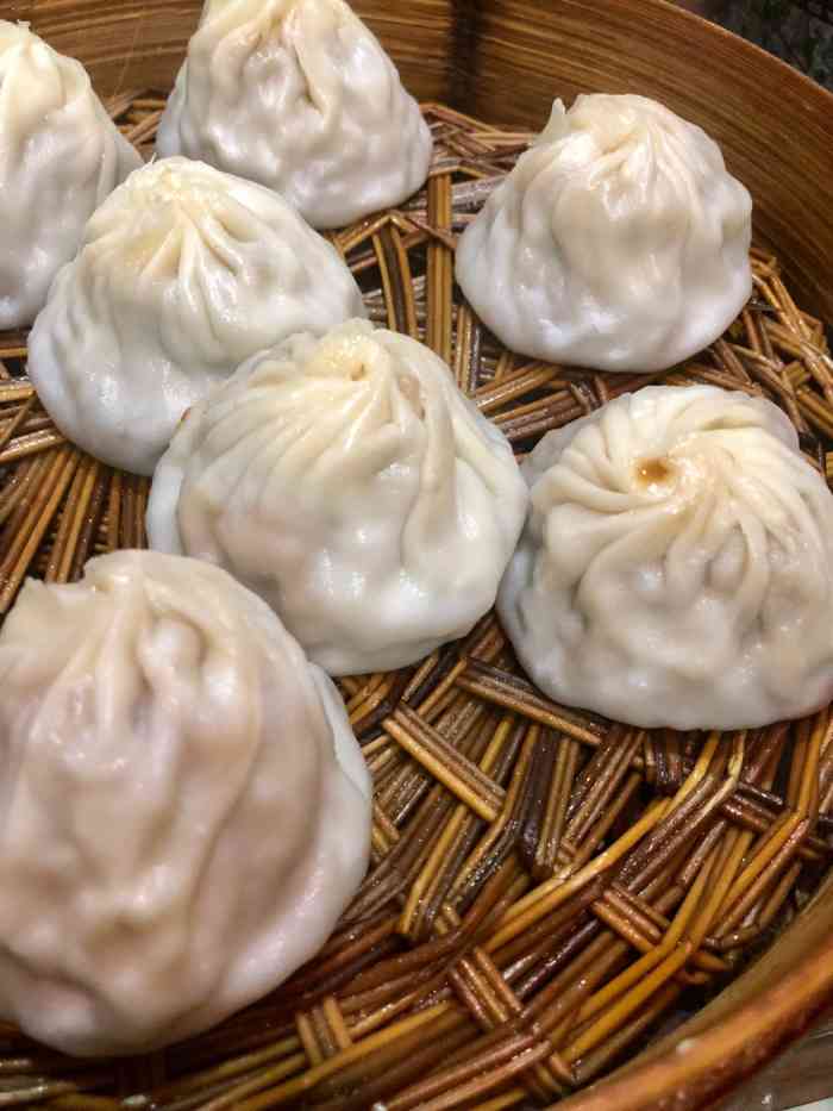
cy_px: 556
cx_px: 416
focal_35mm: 28
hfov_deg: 49.8
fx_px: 898
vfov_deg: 63.4
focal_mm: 4
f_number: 1.8
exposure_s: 1/13
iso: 100
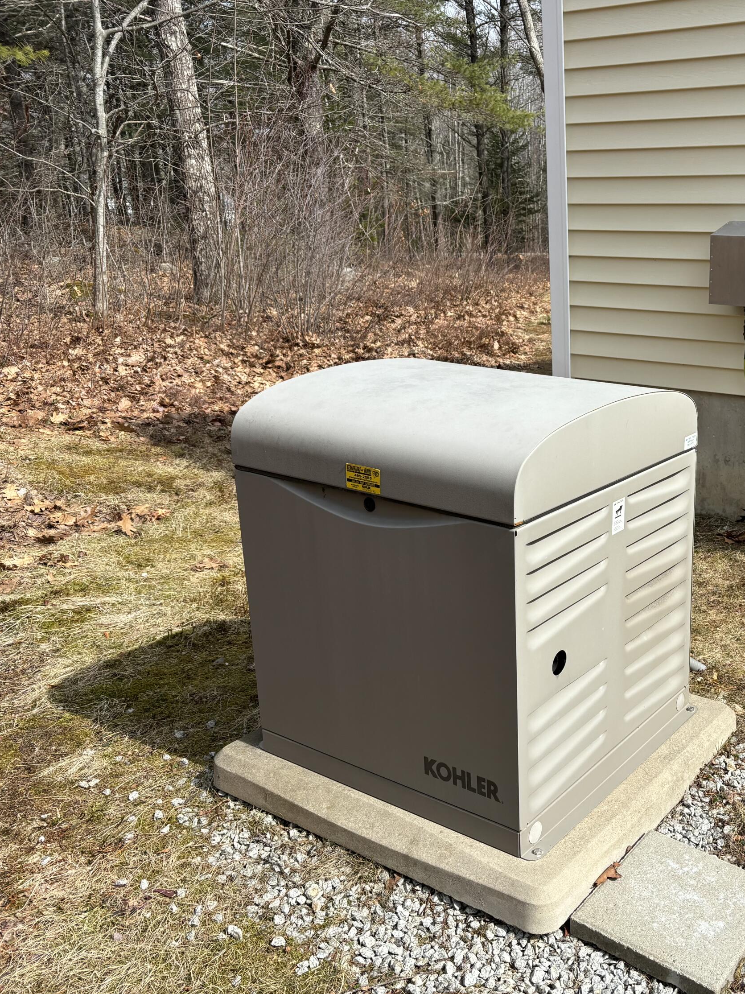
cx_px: 607
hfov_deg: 39.0
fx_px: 1005
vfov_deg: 52.6
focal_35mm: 35
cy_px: 494
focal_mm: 5.96
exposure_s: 1/2398
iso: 50
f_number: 1.6
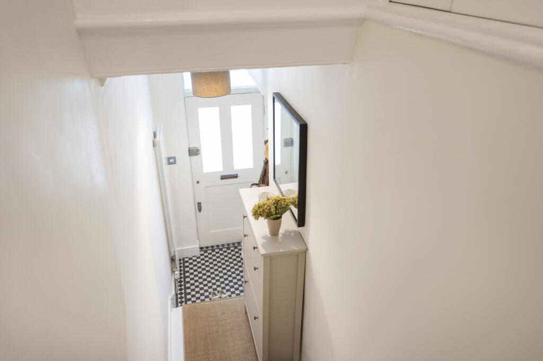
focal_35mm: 24
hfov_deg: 73.8
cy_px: 180
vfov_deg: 53.1
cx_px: 272
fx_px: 362
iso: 1250
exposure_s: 1/40
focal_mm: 24
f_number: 4
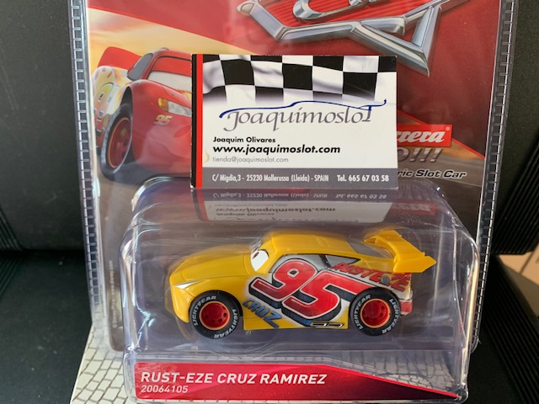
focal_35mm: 26
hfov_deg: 67.3
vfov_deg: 53.1
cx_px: 270
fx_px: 405
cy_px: 202
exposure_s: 1/50
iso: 125
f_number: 1.8
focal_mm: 4.25
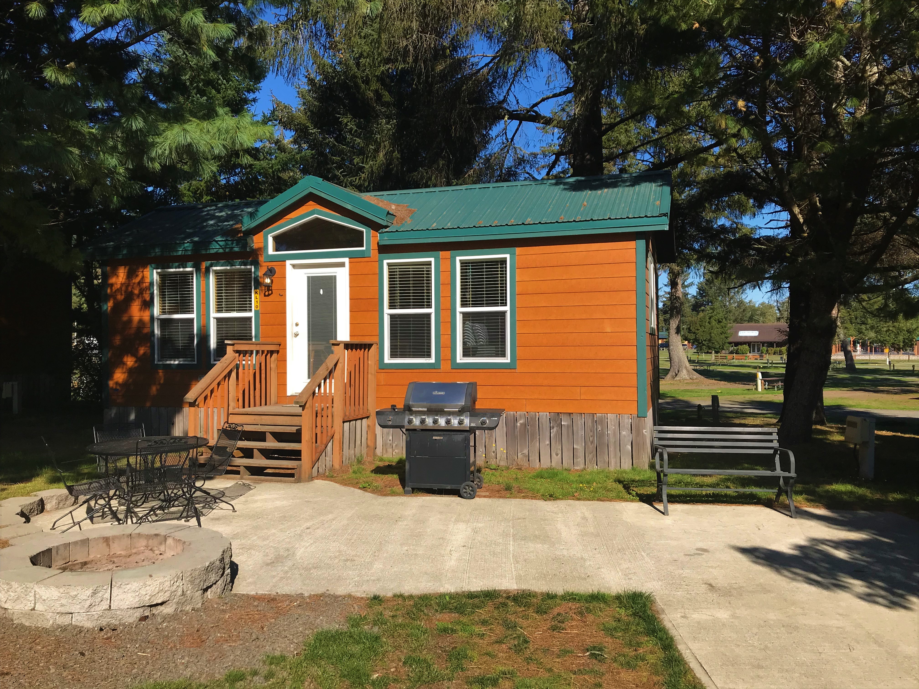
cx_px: 460
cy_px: 344
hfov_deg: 63.4
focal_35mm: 28
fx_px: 743
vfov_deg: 49.7
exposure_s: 1/2179
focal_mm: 3.99
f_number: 1.8
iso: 20
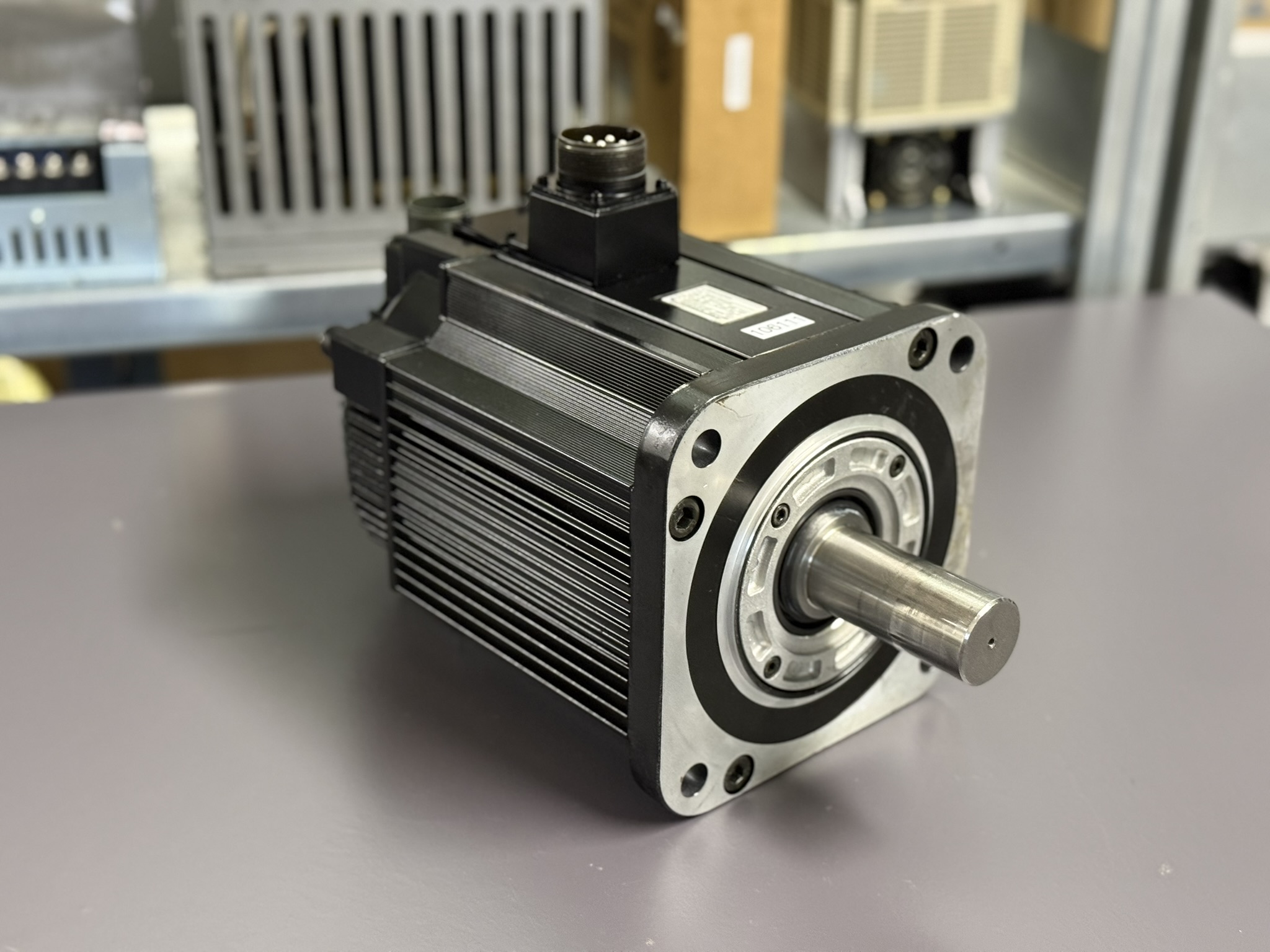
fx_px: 1761
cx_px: 635
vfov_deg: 30.3
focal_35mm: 48
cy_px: 476
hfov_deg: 39.7
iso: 400
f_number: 1.78
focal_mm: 6.76
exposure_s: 1/33
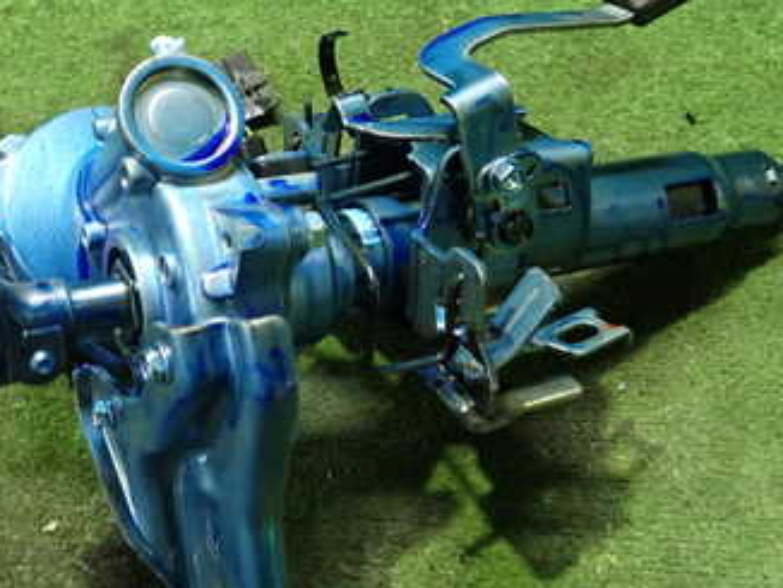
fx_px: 1041
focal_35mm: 46
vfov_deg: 31.5
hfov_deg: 41.0
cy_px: 269
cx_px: 312
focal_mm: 4.5
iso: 800
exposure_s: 1/25
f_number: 2
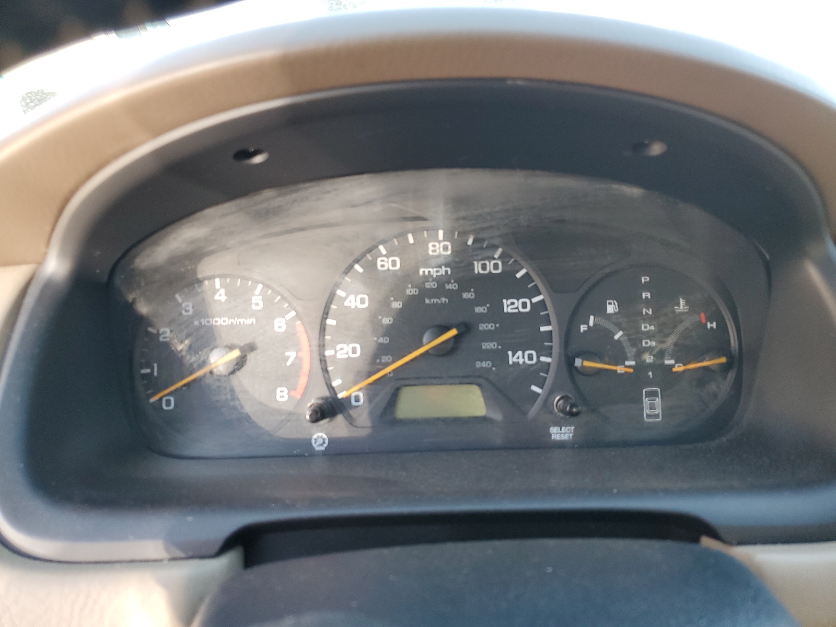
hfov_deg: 67.3
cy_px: 314
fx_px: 628
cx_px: 418
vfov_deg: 53.1
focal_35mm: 26
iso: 89
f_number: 1.5
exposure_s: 1/120
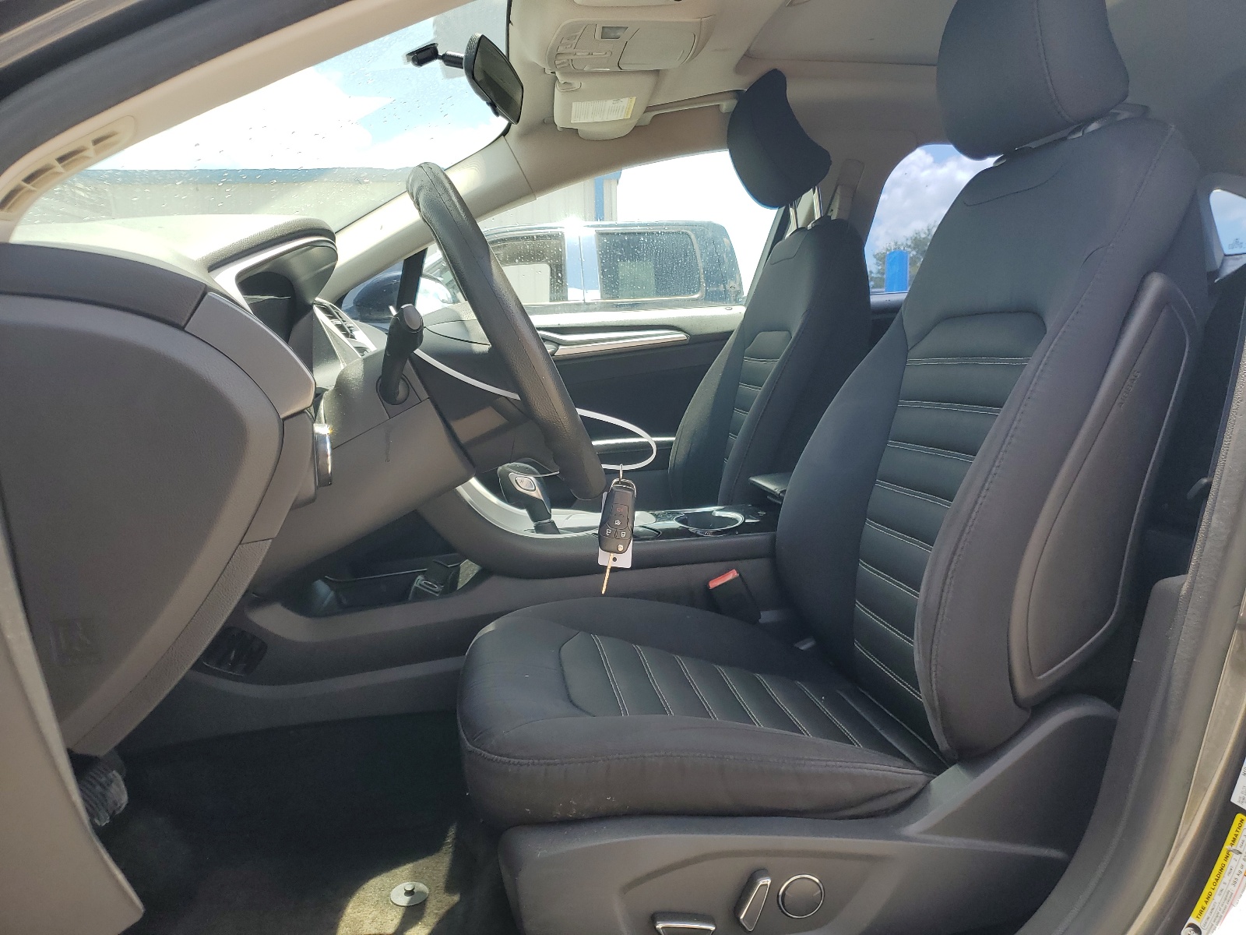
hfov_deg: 67.3
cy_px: 468
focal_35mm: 26
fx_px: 936
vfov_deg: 53.1
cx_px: 623
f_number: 1.5
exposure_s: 1/588
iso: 50
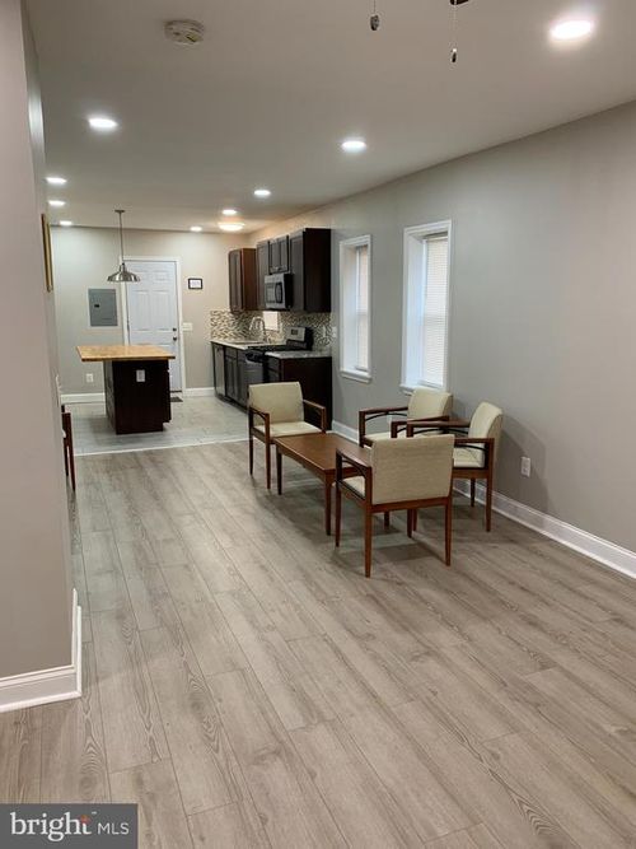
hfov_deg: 53.0
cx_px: 318
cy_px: 424
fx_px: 637
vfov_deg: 67.3
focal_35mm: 26
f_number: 1.8
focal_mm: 4.25
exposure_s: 1/42
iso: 80
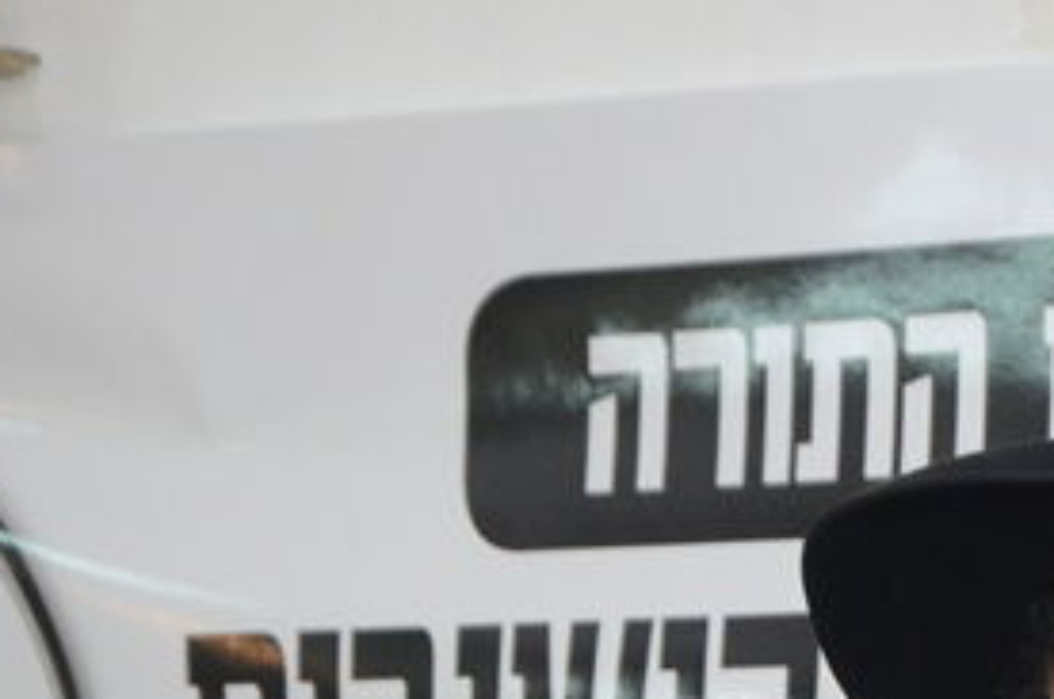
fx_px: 7804
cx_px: 1172
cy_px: 1287
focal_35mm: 267
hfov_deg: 7.7
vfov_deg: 5.1
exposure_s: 1/100
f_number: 5.6
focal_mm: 48
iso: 1600
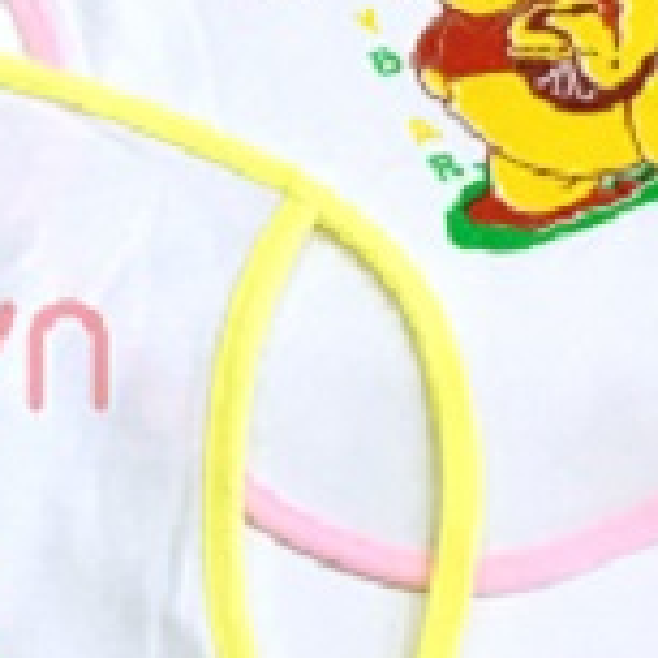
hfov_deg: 13.0
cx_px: -370
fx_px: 2710
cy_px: 357
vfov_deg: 13.8
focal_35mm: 126
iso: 50
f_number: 2.2
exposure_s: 1/17
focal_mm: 4.15
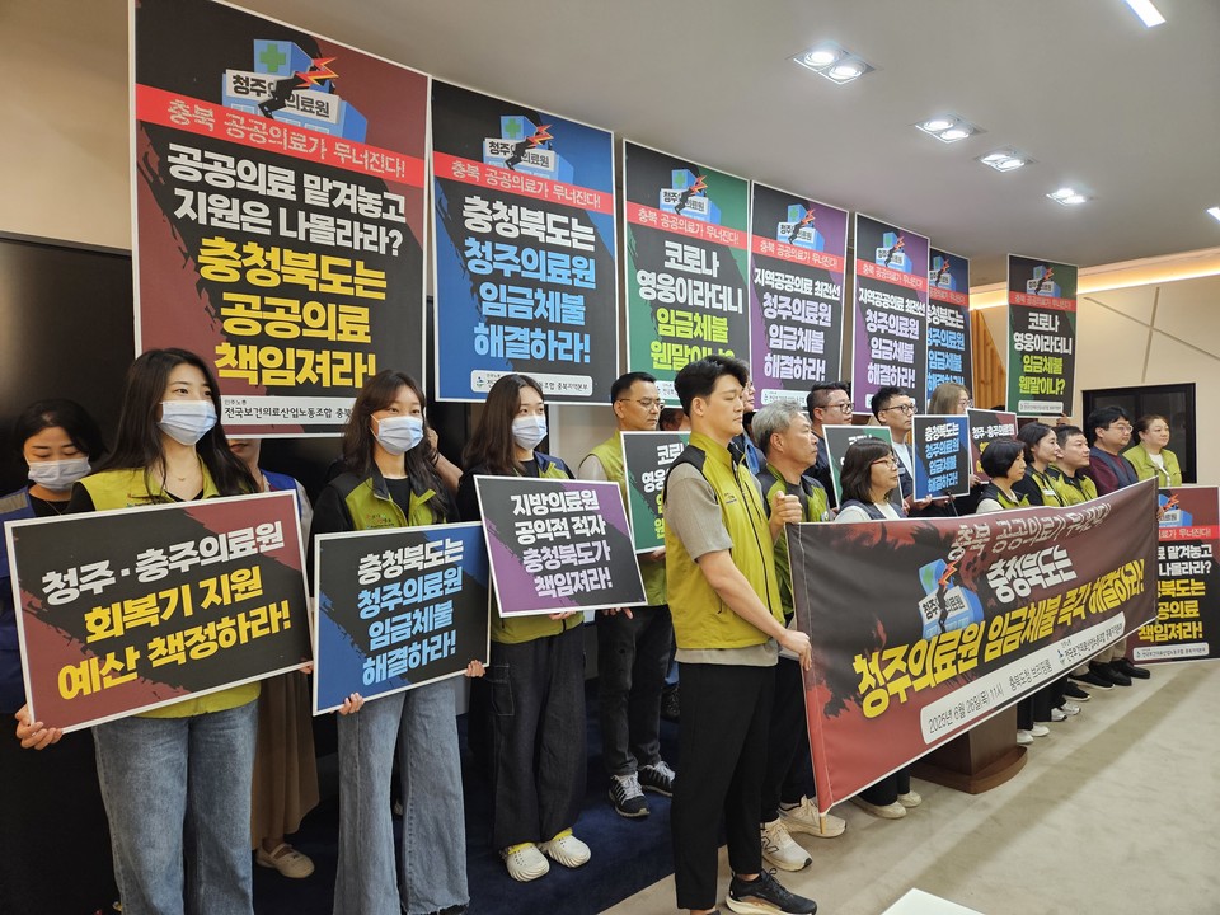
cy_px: 458
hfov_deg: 73.9
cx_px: 610
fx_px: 811
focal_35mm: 23
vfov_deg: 58.9
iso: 250
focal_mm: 5.4
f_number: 1.8
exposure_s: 1/120
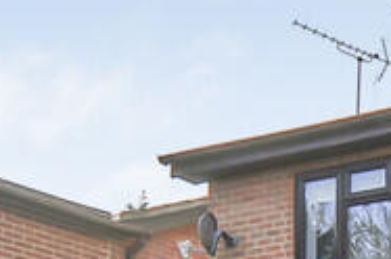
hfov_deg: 19.6
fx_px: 889
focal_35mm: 82
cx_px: 671
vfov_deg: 14.4
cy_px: 482
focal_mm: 10
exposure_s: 1/800
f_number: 5.6
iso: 220
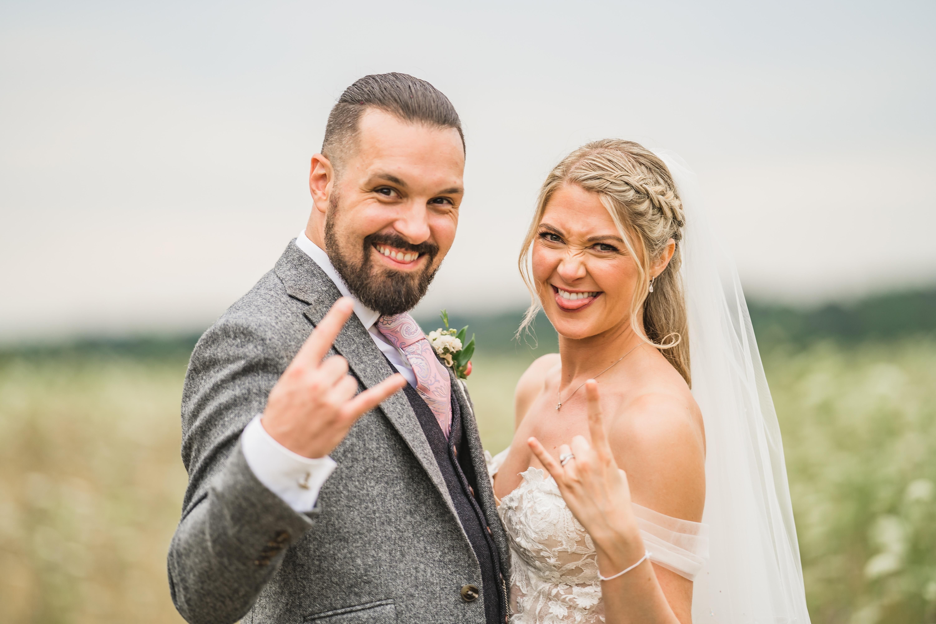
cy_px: 312
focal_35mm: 135
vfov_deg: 10.2
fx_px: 3510
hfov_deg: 15.2
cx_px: 468
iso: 100
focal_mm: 135
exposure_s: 1/200
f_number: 1.8
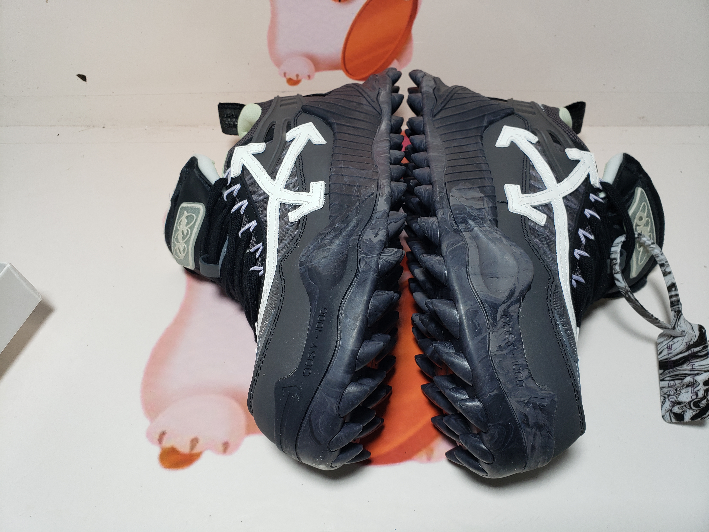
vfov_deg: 53.1
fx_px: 533
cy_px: 266
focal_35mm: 26
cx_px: 354
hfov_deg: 67.3
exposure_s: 1/219
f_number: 2.4
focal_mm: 4.3
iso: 50
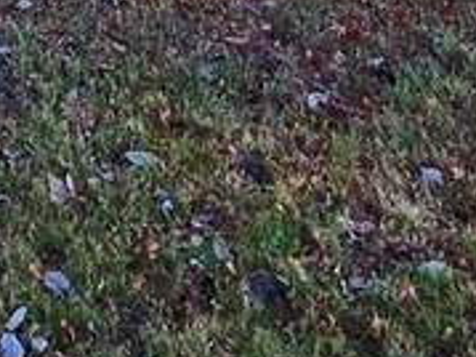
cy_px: -714
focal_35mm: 93
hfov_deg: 20.5
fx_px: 1278
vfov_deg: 10.8
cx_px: 19
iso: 32
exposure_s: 1/210
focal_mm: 1.74
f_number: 2.2
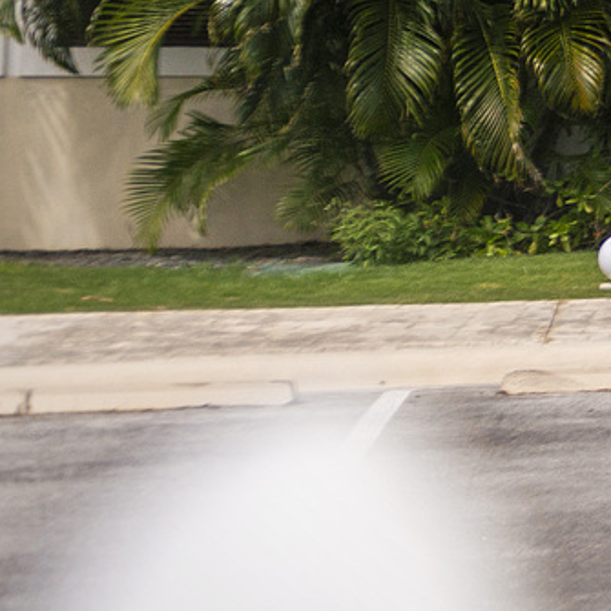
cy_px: -114
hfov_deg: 11.3
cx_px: 1647
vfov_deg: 14.4
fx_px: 2336
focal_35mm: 117
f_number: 4
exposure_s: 1/8000
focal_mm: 24
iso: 100
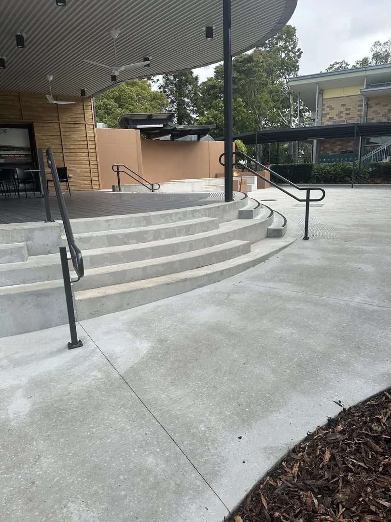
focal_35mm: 24
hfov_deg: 56.8
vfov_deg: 71.6
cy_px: 261
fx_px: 361
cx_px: 196
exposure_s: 1/2028
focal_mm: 6.86
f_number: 1.78
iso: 80
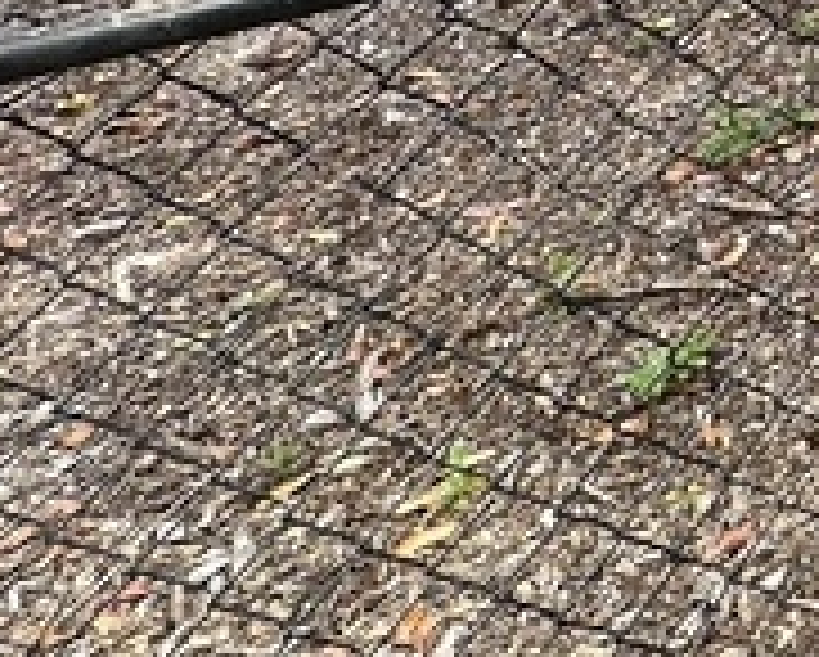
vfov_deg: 17.4
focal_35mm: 60
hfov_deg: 17.6
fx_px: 1456
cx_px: 1750
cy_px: -688
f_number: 2.2
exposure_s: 1/240
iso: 40
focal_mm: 2.22
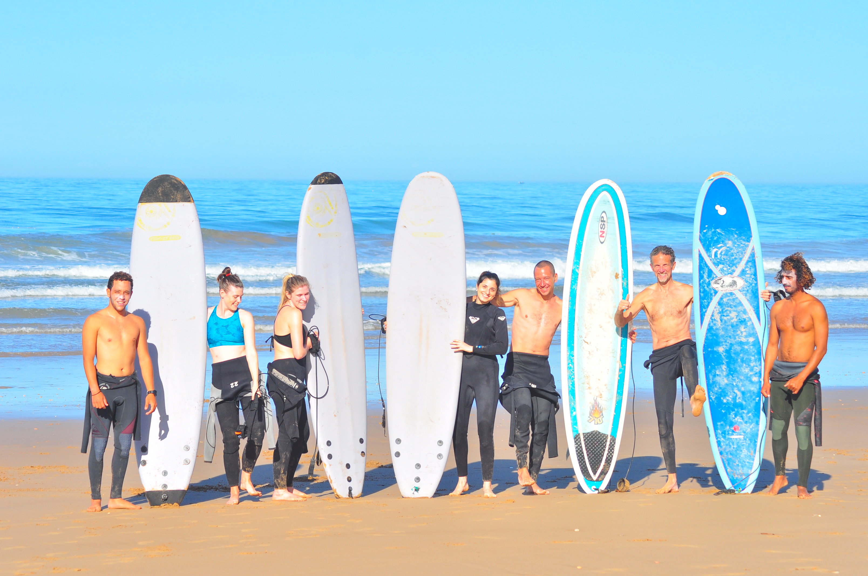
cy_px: 288
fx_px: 3323
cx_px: 434
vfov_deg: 9.9
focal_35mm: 138
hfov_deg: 14.9
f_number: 7.1
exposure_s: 1/800
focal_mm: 92
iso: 250
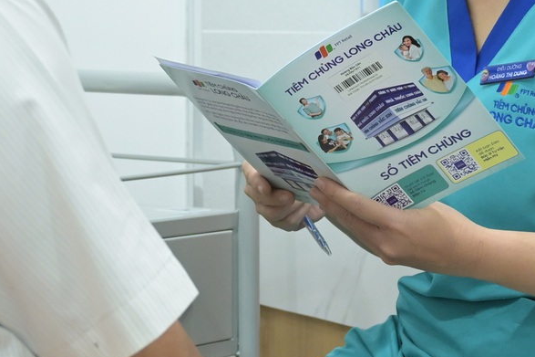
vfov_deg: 9.5
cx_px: 231
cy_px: 32
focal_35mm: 144
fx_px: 2139
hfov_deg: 14.3
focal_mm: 33
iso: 1600
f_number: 4.5
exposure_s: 1/125
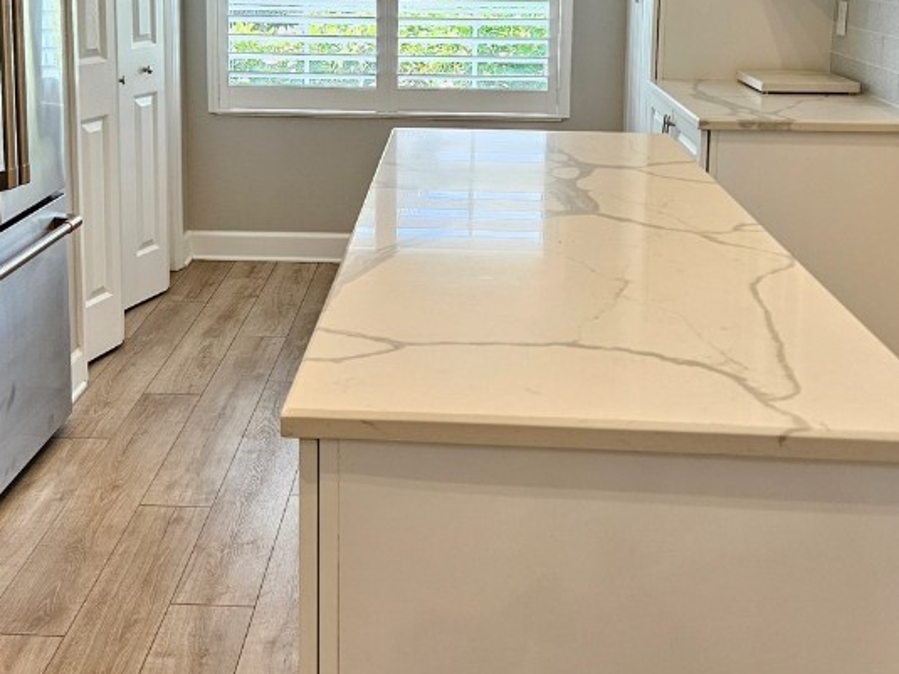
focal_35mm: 44
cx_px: 386
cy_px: 111
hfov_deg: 42.9
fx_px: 1142
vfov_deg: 31.8
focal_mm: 5.4
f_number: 1.8
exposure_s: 1/120
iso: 200
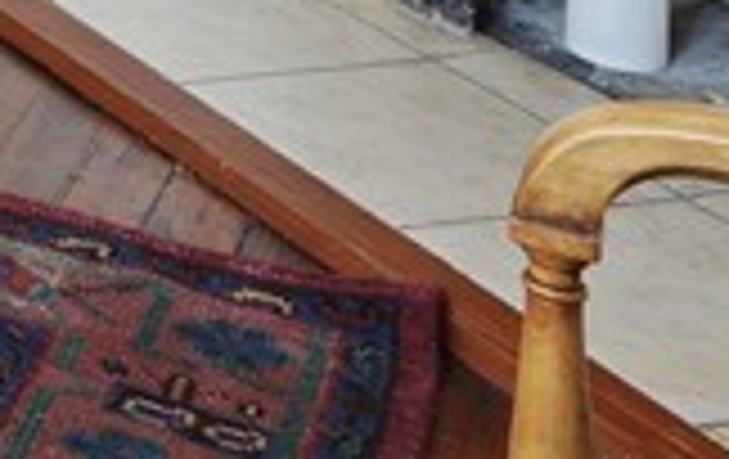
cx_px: -958
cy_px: -909
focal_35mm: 109
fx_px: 2170
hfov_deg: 14.0
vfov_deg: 9.5
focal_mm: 16
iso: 320
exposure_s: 1
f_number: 9
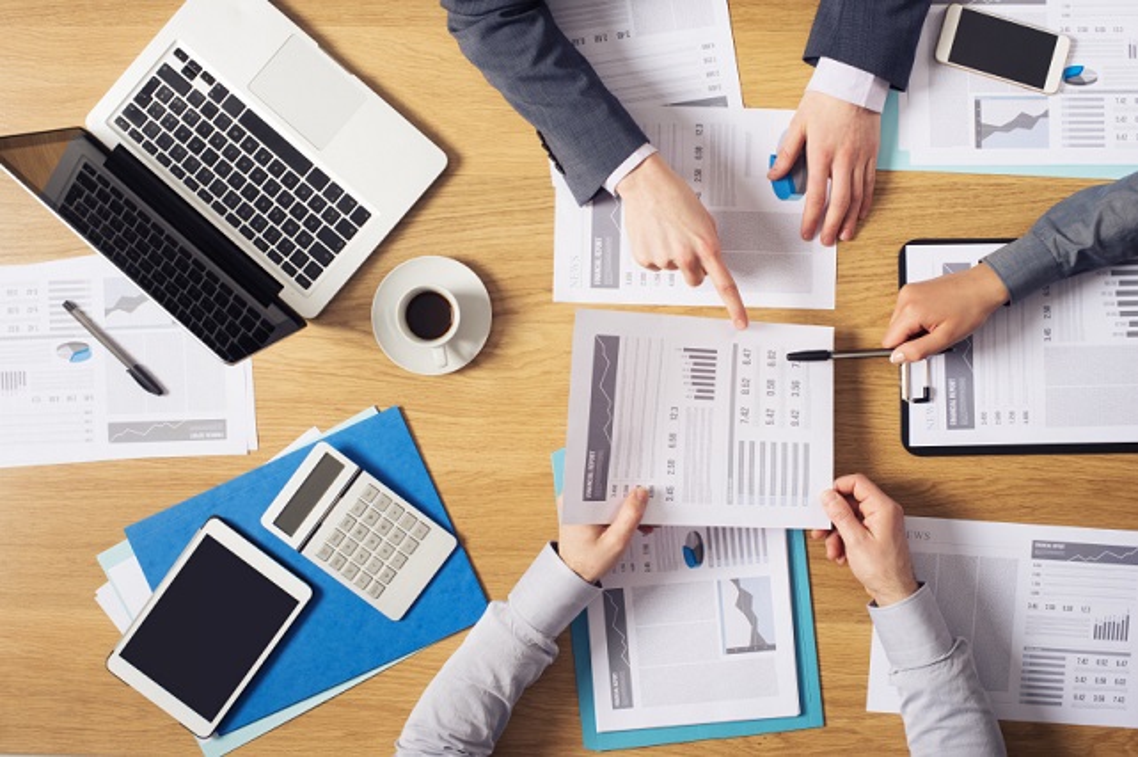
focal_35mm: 50
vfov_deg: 26.9
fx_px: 1579
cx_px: 569
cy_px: 378
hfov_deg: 39.6
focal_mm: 50
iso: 100
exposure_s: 1/125
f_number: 11
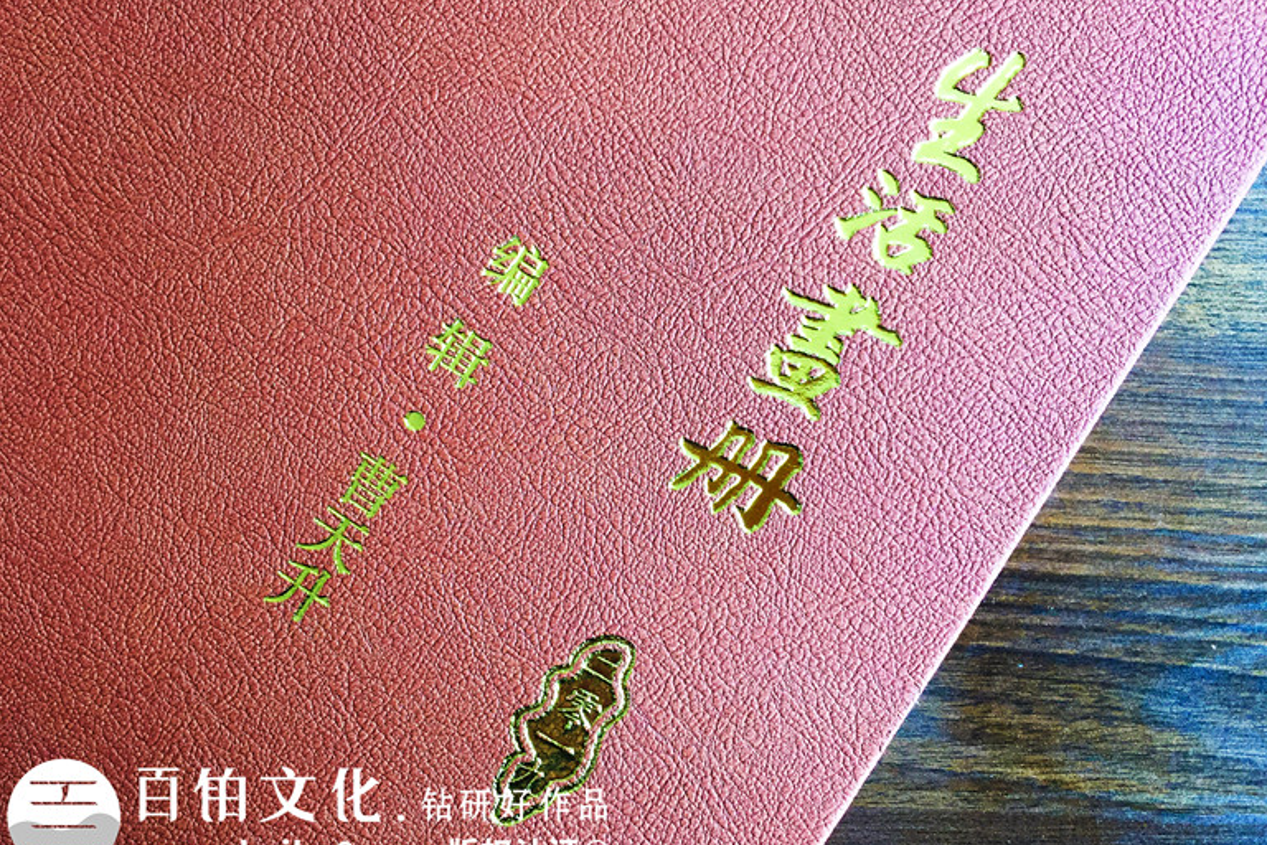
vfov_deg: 42.3
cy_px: 404
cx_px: 625
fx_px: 1091
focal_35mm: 31
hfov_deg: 60.3
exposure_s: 1/33
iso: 64
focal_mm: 4.15
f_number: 2.2
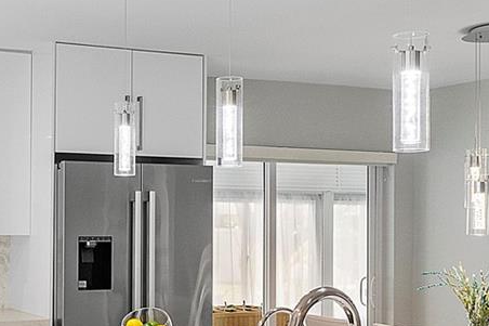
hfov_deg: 28.7
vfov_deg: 19.9
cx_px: 66
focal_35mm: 68
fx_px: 923
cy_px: 212
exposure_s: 1/10
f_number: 11
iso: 160
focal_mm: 10
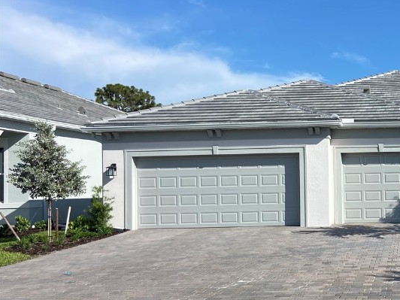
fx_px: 578
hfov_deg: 35.2
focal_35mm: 50
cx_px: 383
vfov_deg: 29.1
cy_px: 174
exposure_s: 1/3846
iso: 32
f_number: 1.8
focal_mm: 4.25
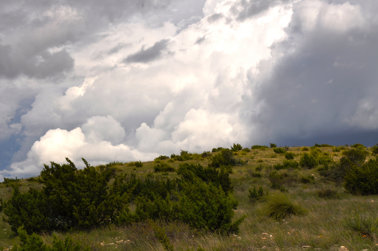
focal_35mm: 72
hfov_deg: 28.1
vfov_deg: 18.9
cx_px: 189
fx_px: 755
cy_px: 126
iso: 200
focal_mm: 48
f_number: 16
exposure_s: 1/200
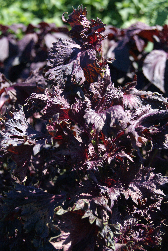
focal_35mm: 68
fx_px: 471
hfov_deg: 20.2
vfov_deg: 29.8
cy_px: 126
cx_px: 84
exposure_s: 1/800
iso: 200
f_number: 5.6
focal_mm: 45
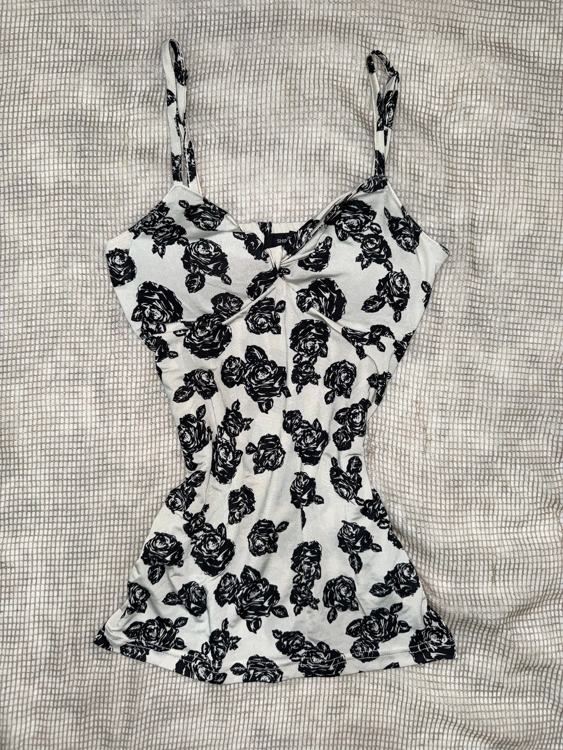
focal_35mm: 24
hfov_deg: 56.8
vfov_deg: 71.6
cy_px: 375
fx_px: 520
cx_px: 282
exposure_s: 1/58
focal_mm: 6.76
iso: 64
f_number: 1.78
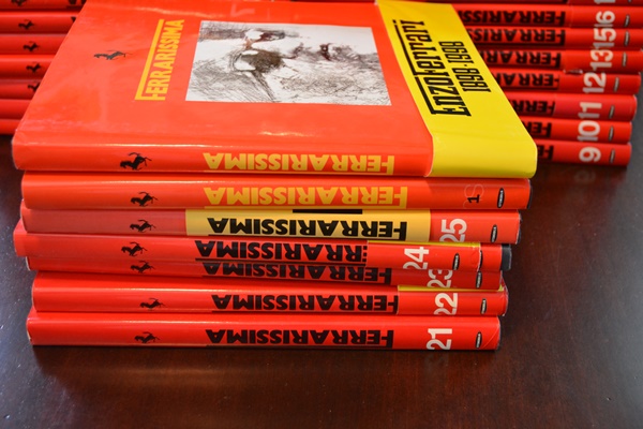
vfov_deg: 26.5
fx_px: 911
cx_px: 322
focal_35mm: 51
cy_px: 214
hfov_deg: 38.9
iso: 1250
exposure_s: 1/30
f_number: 5
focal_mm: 34
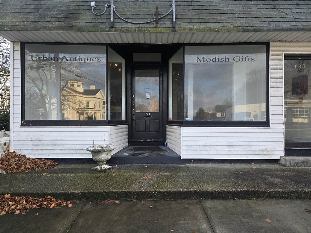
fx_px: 207
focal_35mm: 23
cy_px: 116
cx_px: 156
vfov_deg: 58.9
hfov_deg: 73.9
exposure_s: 1/508
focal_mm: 5.4
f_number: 1.8
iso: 100
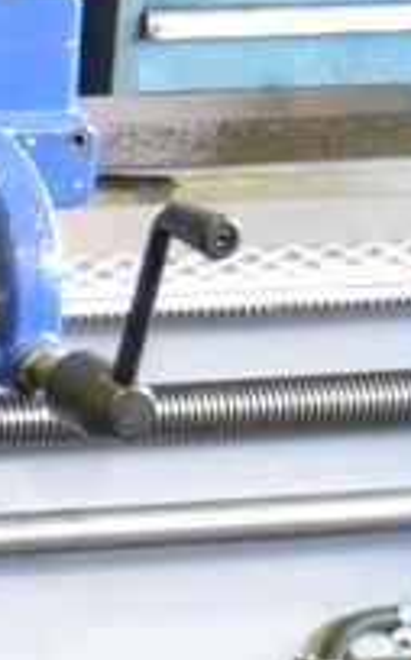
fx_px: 4745
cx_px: -1311
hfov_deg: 4.5
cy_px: 335
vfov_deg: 8.0
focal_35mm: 264
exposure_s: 1/60
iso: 3200
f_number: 3.5
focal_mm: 22
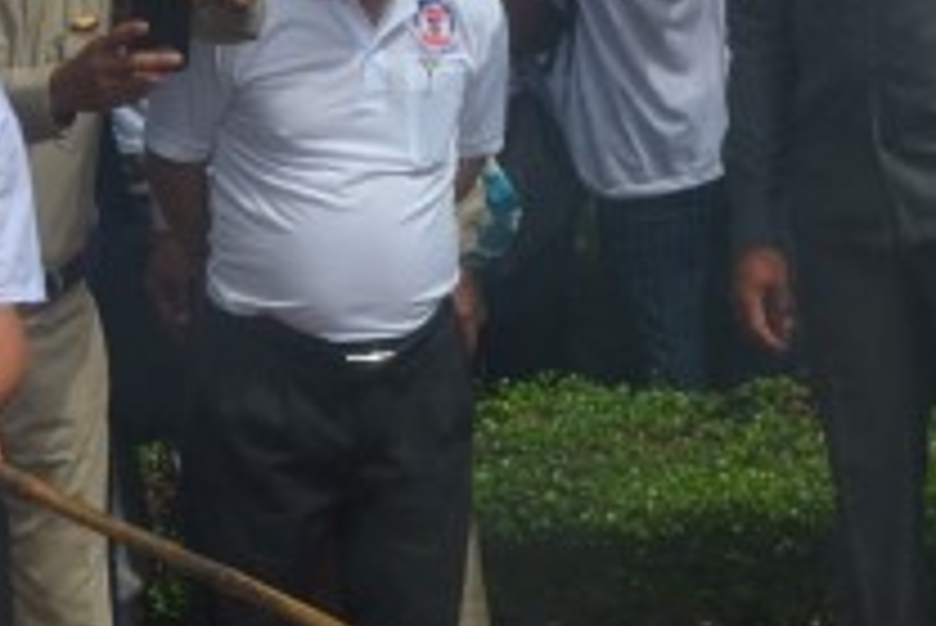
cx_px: 418
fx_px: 5255
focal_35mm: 202
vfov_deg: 6.8
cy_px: 790
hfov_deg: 10.2
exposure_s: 1/200
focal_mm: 28
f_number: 7.1
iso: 100
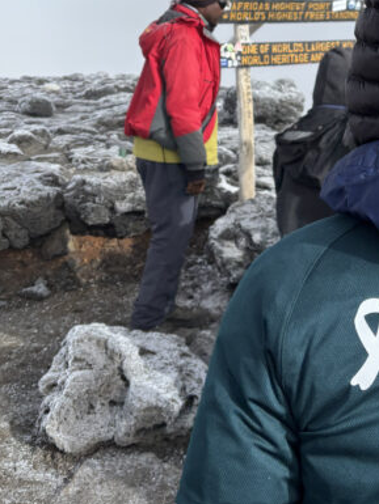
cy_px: 50
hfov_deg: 26.1
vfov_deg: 33.6
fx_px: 788
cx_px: 350
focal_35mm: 54
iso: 50
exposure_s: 1/3534
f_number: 1.6
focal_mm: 5.96
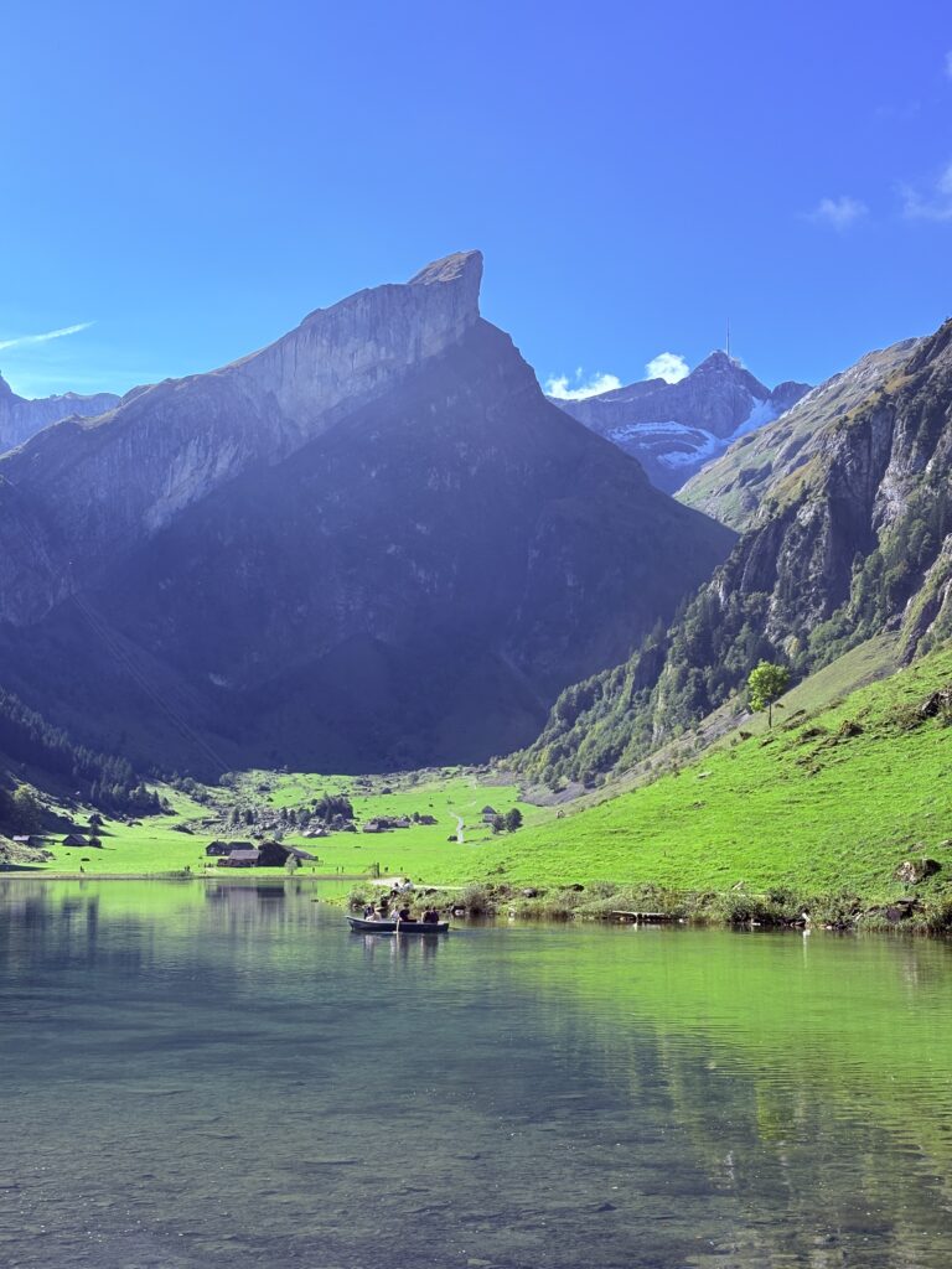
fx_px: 1907
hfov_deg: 28.0
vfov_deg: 36.8
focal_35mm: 52
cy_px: 634
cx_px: 476
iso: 32
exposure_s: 1/2212
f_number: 1.6
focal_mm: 5.96
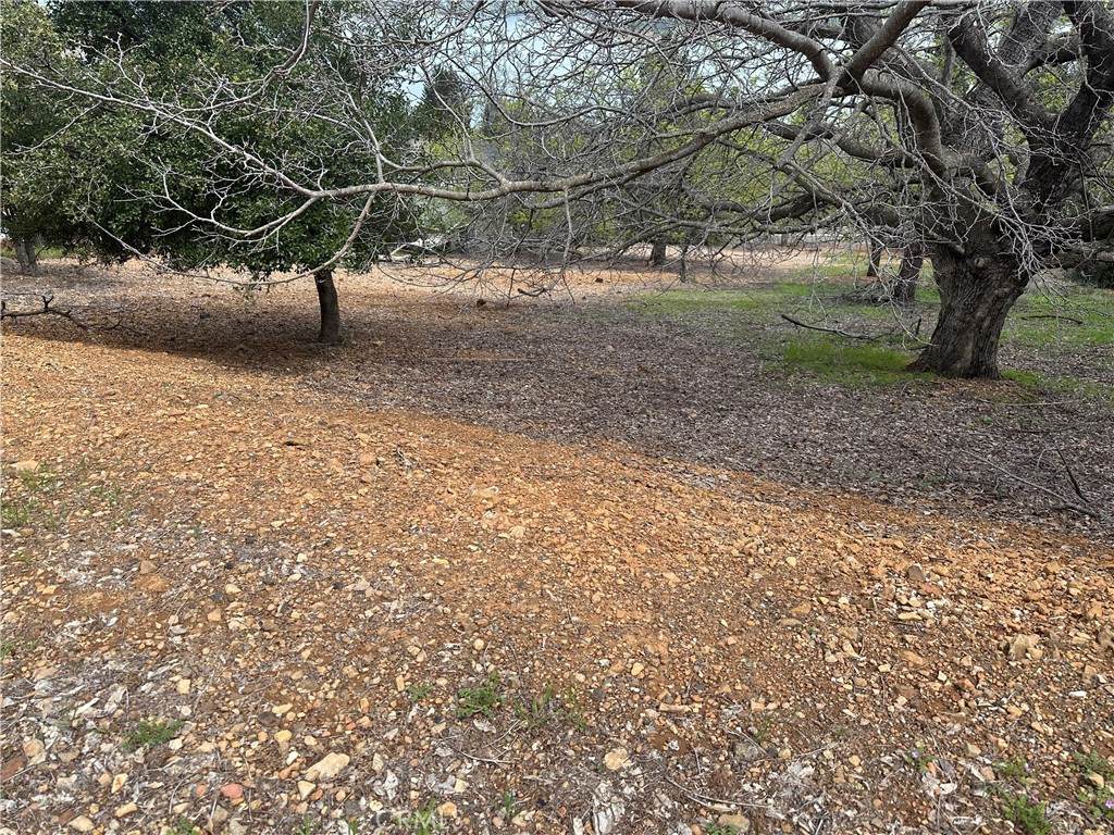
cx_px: 557
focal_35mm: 24
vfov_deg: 56.8
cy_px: 418
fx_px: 772
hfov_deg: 71.6
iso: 80
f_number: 1.78
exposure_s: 1/1664
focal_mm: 6.86
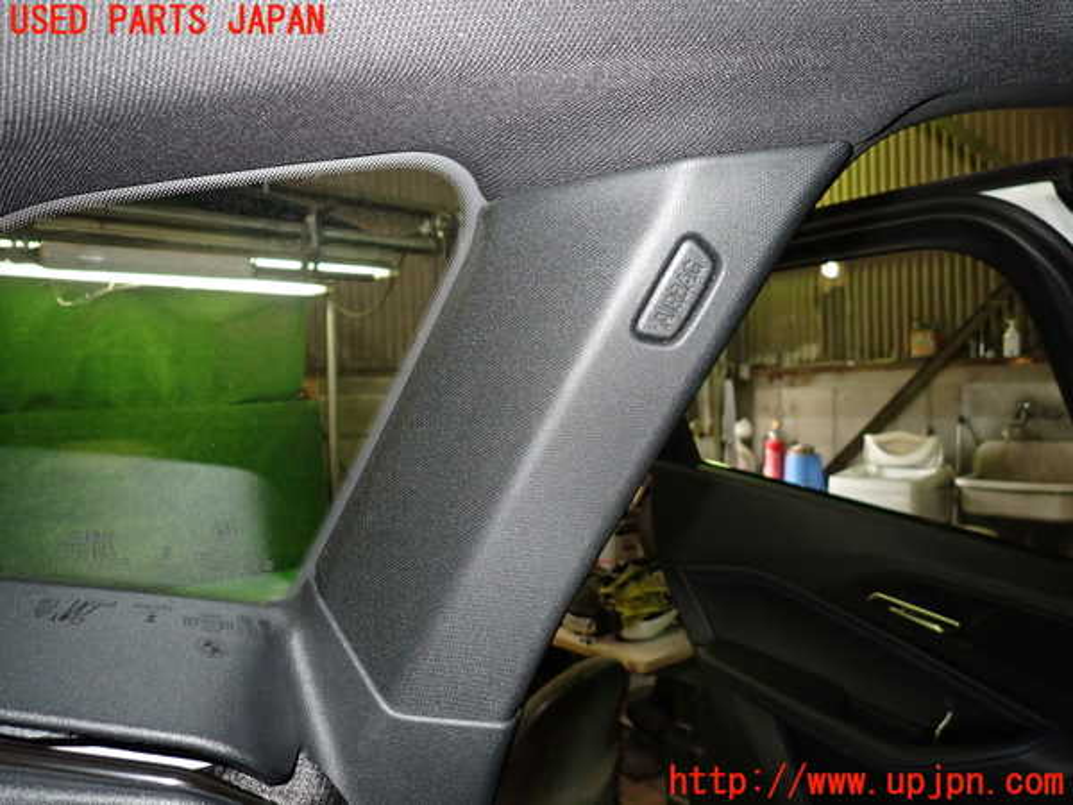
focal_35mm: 25
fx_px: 775
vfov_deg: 54.9
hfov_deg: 69.4
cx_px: 536
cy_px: 402
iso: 400
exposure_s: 1/30
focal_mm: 4.5
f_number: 5.6
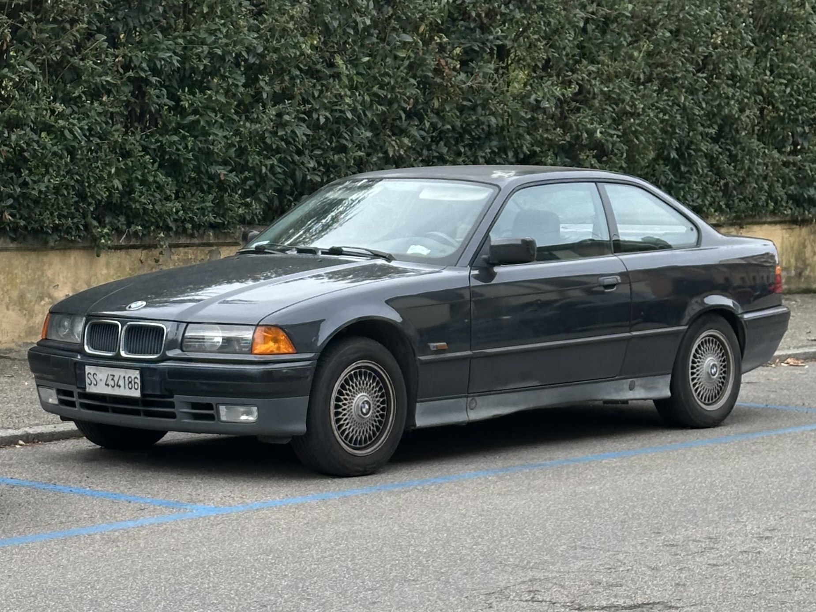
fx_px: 1132
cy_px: 306
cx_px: 408
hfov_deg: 39.7
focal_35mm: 48
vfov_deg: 30.3
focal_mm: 6.86
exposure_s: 1/719
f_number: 1.78
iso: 64
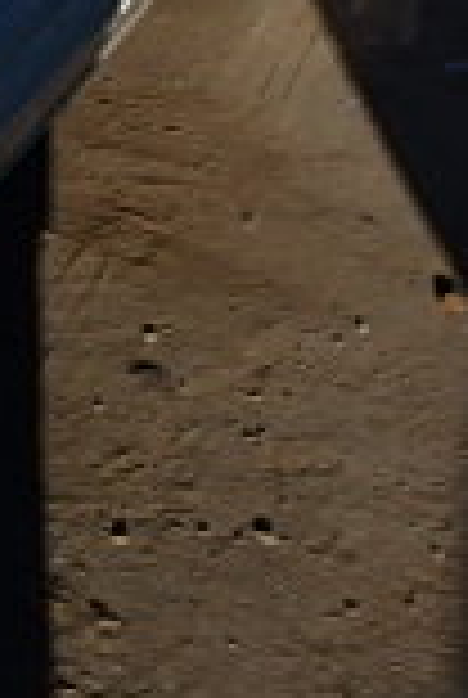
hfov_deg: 10.7
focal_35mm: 90
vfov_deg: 22.3
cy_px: 135
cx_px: -922
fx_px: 1747
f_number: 6
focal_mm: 3.7
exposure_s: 1/640
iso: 125
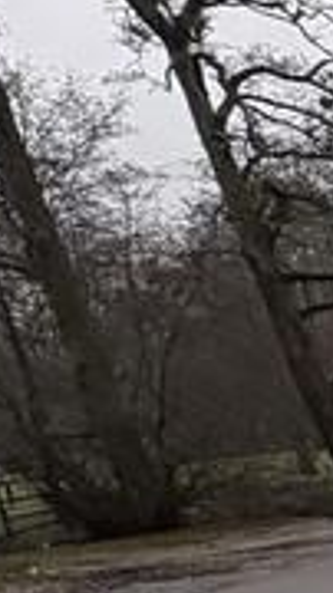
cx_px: 1431
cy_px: 544
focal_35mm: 76
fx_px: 1195
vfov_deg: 26.8
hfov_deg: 7.6
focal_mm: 2.22
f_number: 2.2
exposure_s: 1/205
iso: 40
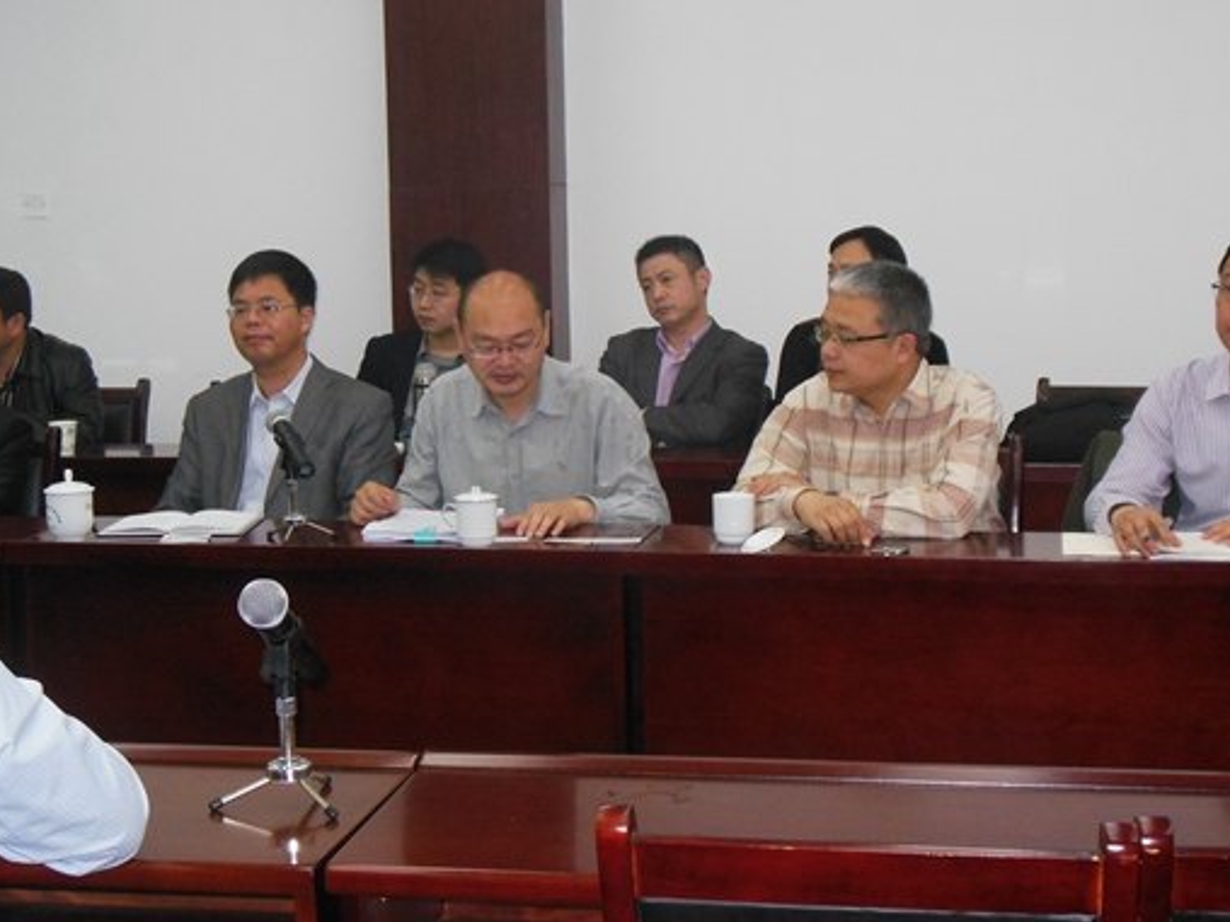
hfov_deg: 32.7
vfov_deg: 24.8
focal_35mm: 59
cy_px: 390
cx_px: 559
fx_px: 2096
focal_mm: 8.9
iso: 640
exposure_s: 1/60
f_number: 4
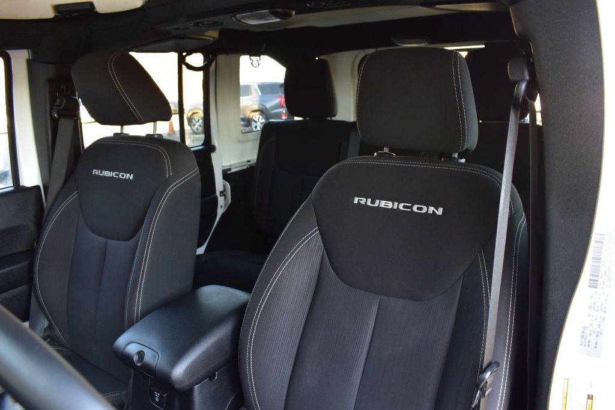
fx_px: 461
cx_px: 308
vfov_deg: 47.9
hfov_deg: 67.4
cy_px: 205
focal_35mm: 27
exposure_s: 1/15
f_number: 6.3
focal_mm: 18
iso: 450
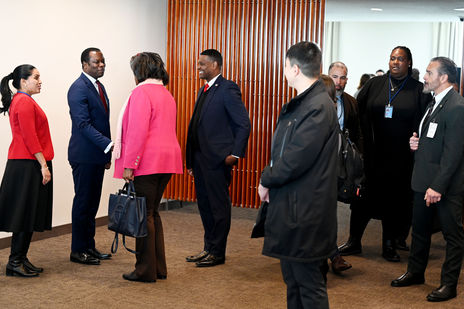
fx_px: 902
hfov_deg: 28.9
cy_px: 154
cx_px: 232
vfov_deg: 19.4
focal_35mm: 70
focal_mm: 70
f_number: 2.8
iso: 2500
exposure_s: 1/125
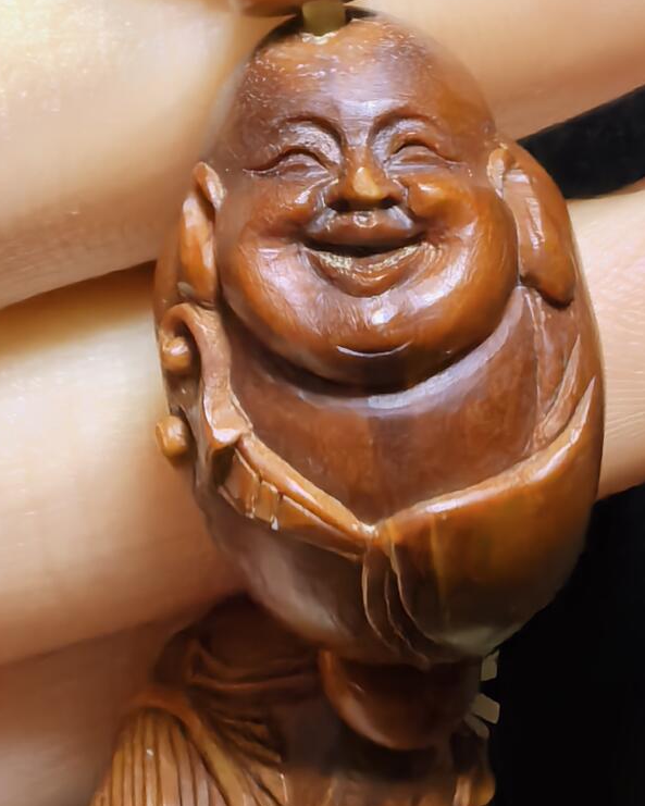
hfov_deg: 23.8
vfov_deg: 28.7
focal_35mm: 64
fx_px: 1527
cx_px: 359
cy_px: 121
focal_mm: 1.95
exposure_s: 1/333
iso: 250
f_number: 2.2
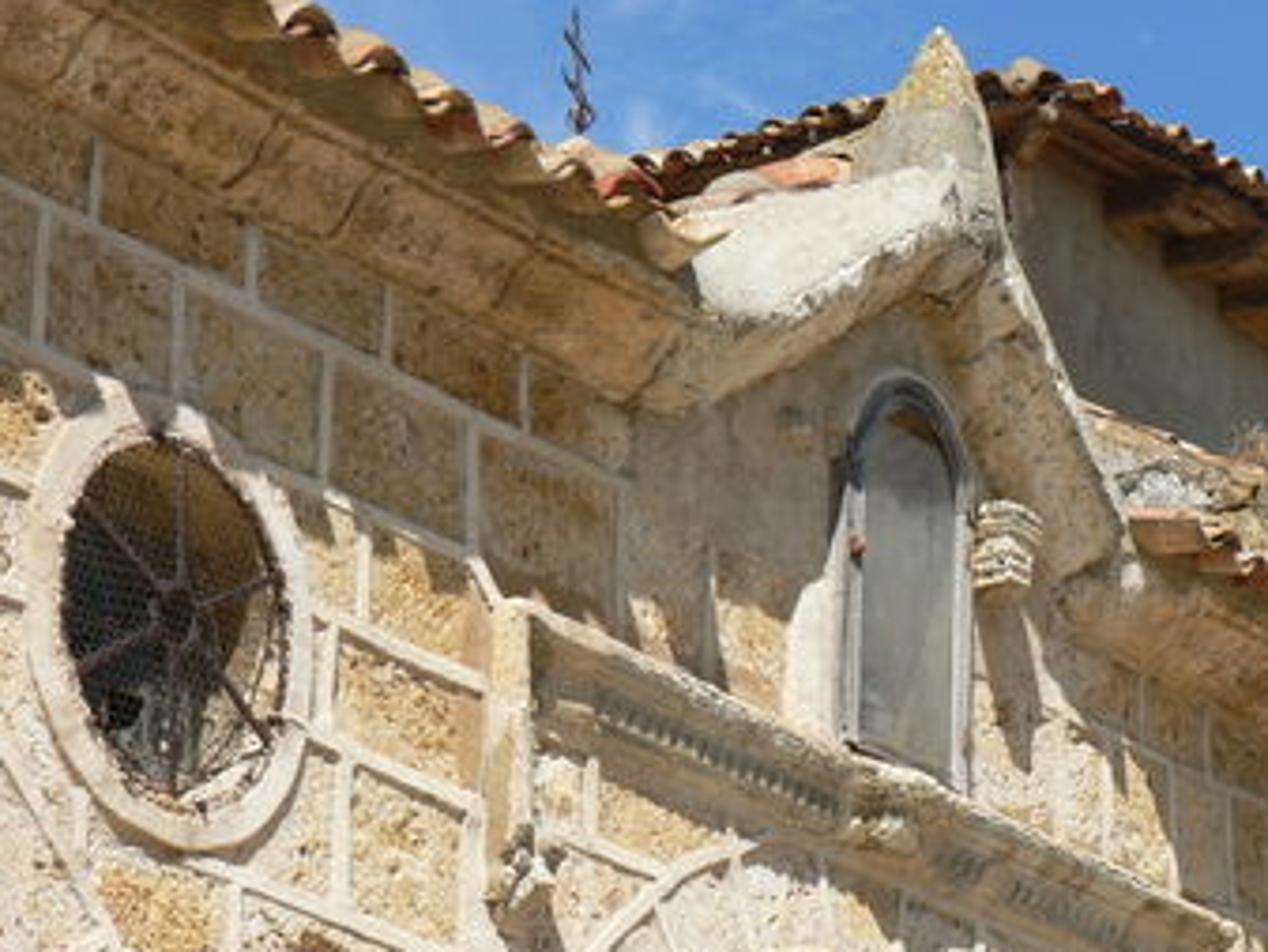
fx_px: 5167
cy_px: 376
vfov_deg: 10.5
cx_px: 914
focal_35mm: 141
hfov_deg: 14.0
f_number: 5
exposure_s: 1/400
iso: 64
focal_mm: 16.5
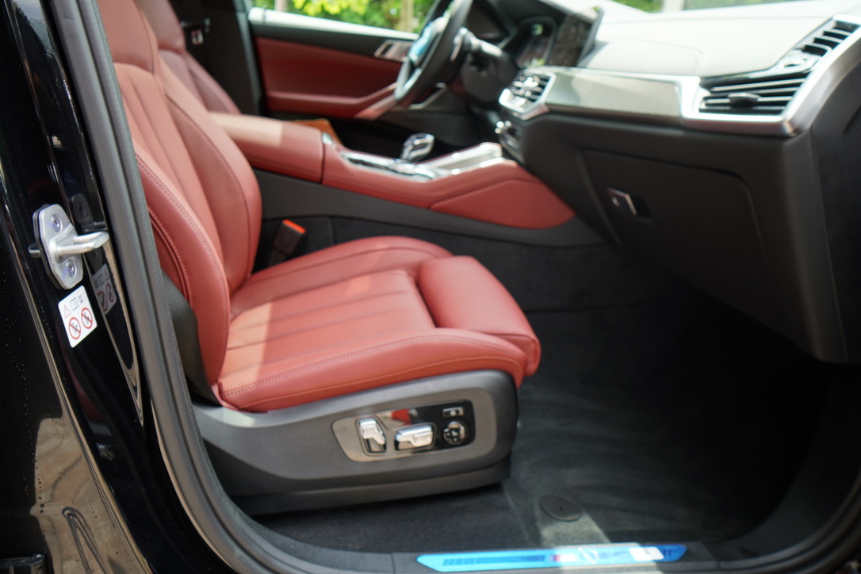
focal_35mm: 27
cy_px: 287
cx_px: 430
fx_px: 646
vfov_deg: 47.9
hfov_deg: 67.4
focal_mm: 18
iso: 125
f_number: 4
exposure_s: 1/60
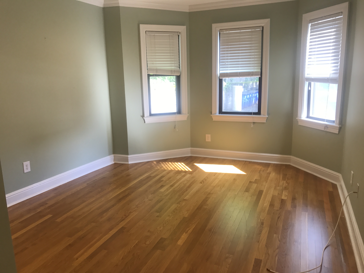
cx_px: 182
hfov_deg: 63.4
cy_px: 136
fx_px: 294
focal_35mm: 28
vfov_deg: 49.7
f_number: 1.8
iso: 25
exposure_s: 1/60
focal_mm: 3.99
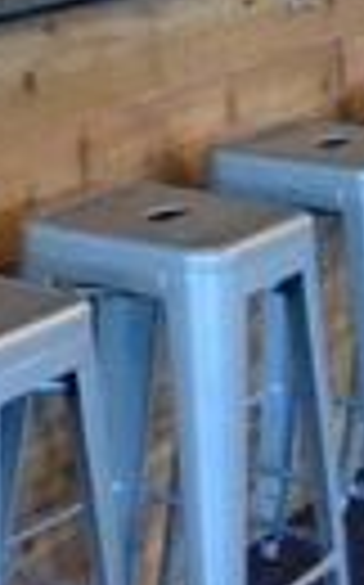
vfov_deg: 15.2
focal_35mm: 127
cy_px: -295
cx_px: -481
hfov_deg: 9.3
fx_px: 2020
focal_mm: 18
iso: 12800
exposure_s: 1/80
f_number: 5
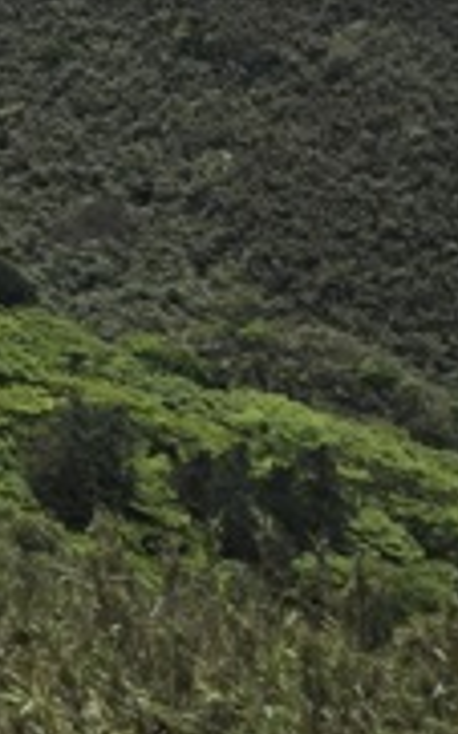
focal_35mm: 138
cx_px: -1313
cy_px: -807
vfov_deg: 12.9
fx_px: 2758
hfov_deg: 7.2
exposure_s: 1/1756
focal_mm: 6.3
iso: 12
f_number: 1.7
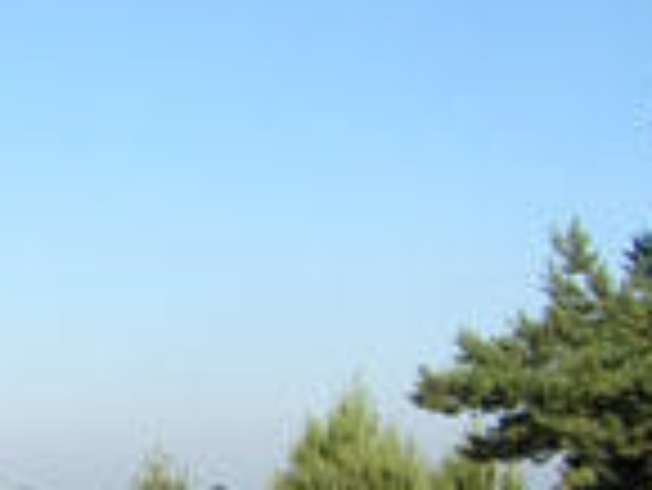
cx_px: -153
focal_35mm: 112
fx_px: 2111
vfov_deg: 13.2
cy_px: 279
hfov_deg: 16.7
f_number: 5.2
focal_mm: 4.7
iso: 100
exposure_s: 1/246
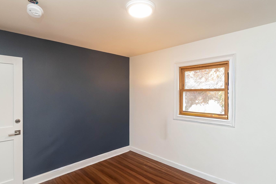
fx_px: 138
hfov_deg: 90.0
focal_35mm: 18
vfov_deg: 67.1
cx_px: 143
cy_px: 104
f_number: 5.6
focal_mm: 10
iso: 2000
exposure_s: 1/60
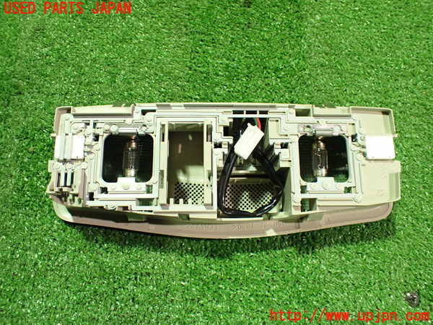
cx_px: 216
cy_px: 162
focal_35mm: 30
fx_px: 375
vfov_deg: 46.8
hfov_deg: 60.0
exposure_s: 1/30
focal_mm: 5.4
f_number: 2.3
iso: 800
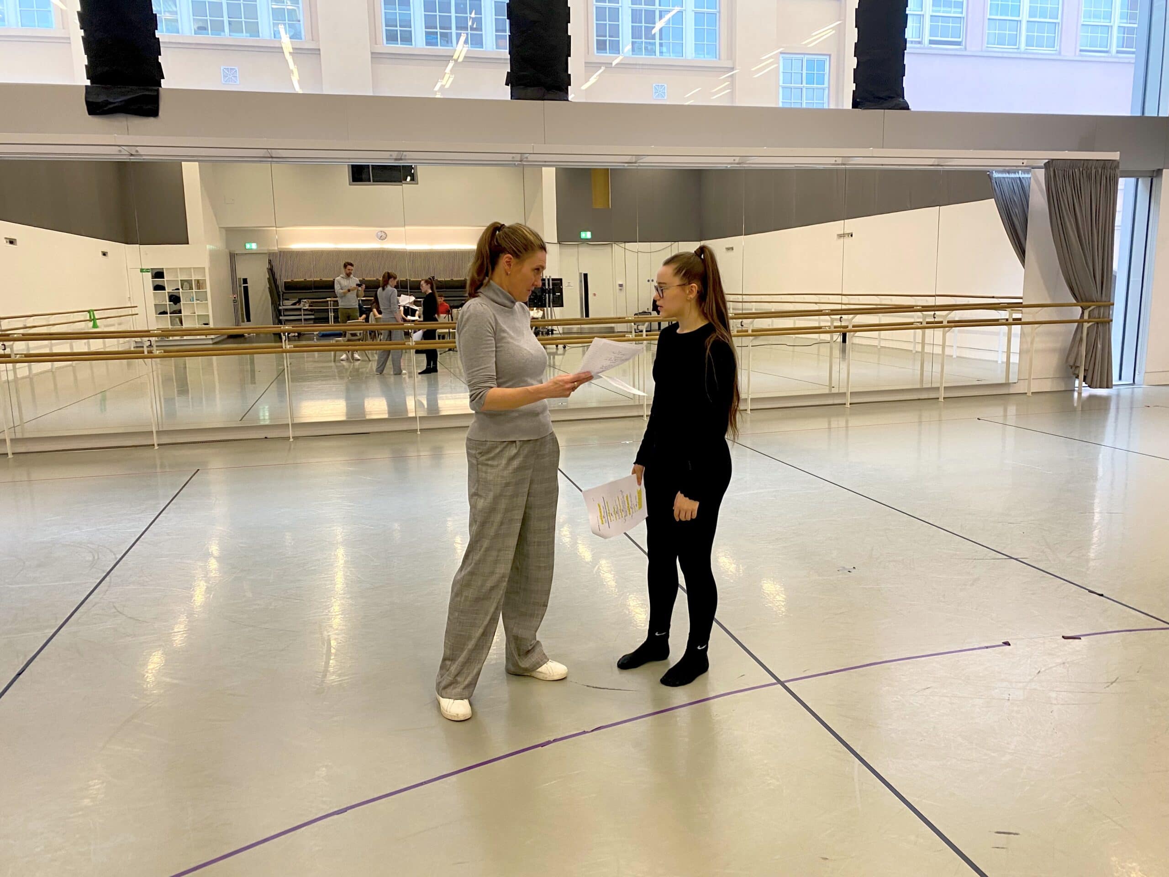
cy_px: 438
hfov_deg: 67.3
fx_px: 878
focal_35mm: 26
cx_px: 584
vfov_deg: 53.1
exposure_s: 1/50
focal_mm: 4.25
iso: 125
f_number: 1.8
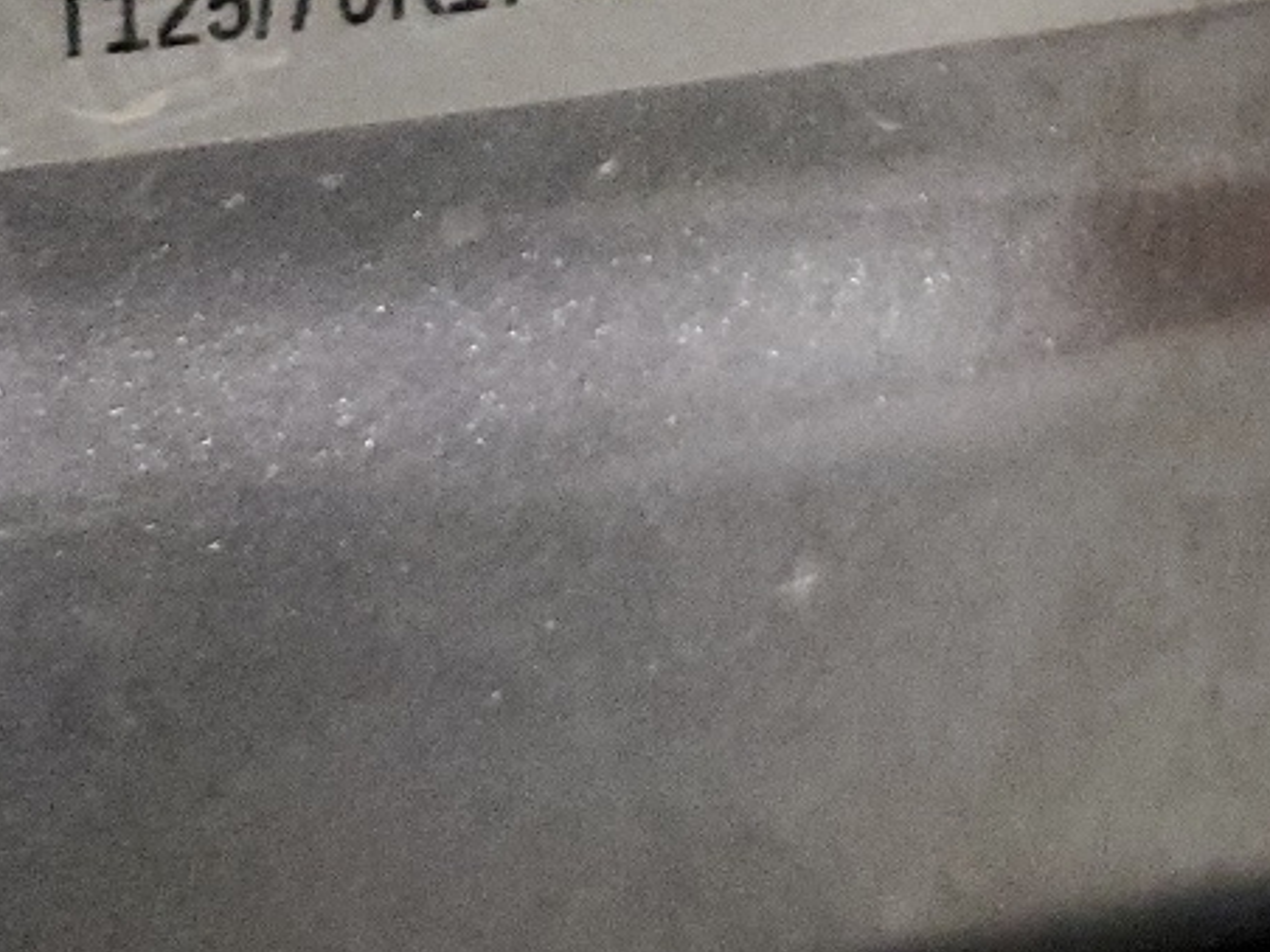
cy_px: -643
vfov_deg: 14.5
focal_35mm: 92
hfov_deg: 20.5
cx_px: 1335
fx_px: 3375
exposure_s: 1/15
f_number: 1.5
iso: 661
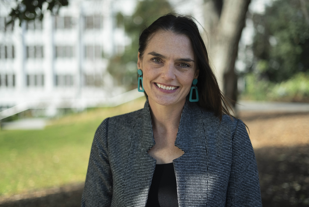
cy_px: 104
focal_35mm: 50
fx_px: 429
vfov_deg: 27.0
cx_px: 154
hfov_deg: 39.6
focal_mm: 50
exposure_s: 1/100
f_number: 1.8
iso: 125
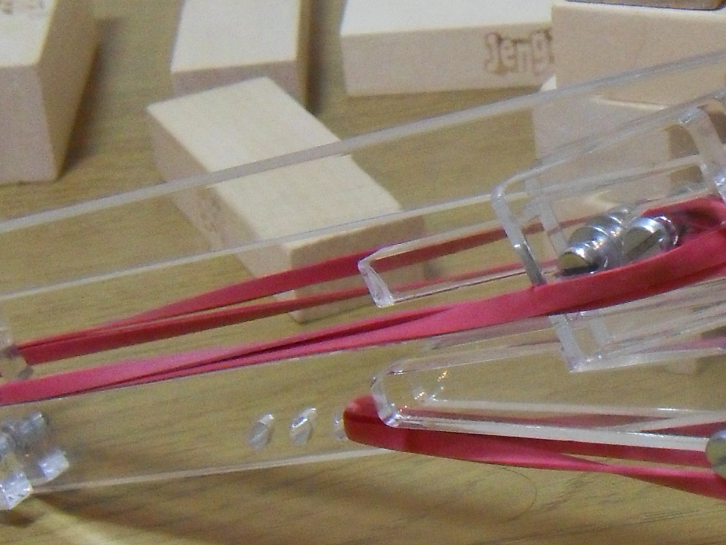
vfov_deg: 14.4
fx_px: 2139
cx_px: 619
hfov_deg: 19.0
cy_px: 455
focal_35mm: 102
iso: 400
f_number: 3.5
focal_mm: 6.3
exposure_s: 1/20
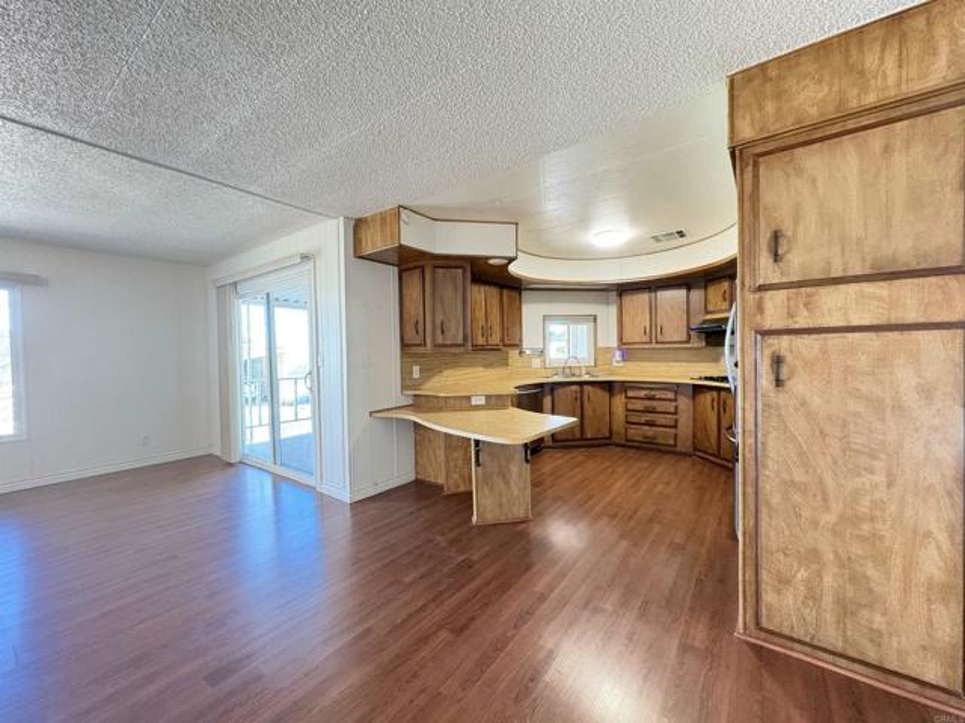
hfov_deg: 102.1
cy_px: 362
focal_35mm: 14
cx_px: 482
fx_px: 390
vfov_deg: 85.7
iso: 640
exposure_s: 1/40
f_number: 2.2
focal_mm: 2.22
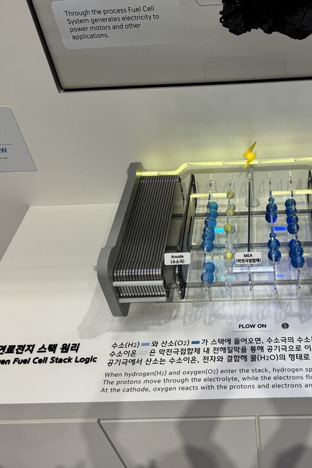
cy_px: 230
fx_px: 442
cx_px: 238
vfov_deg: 55.8
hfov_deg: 37.8
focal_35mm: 34
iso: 80
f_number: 1.78
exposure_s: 1/593
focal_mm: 6.76
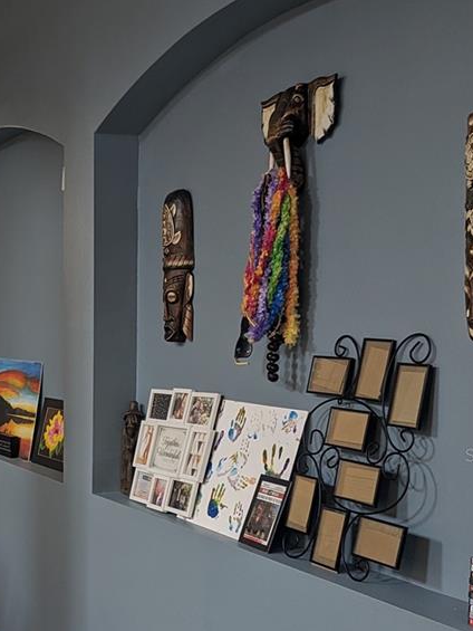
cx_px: 42
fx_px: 929
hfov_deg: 27.5
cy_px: 455
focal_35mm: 51
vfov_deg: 36.8
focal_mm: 4.53
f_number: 1.7
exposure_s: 1/26
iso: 100
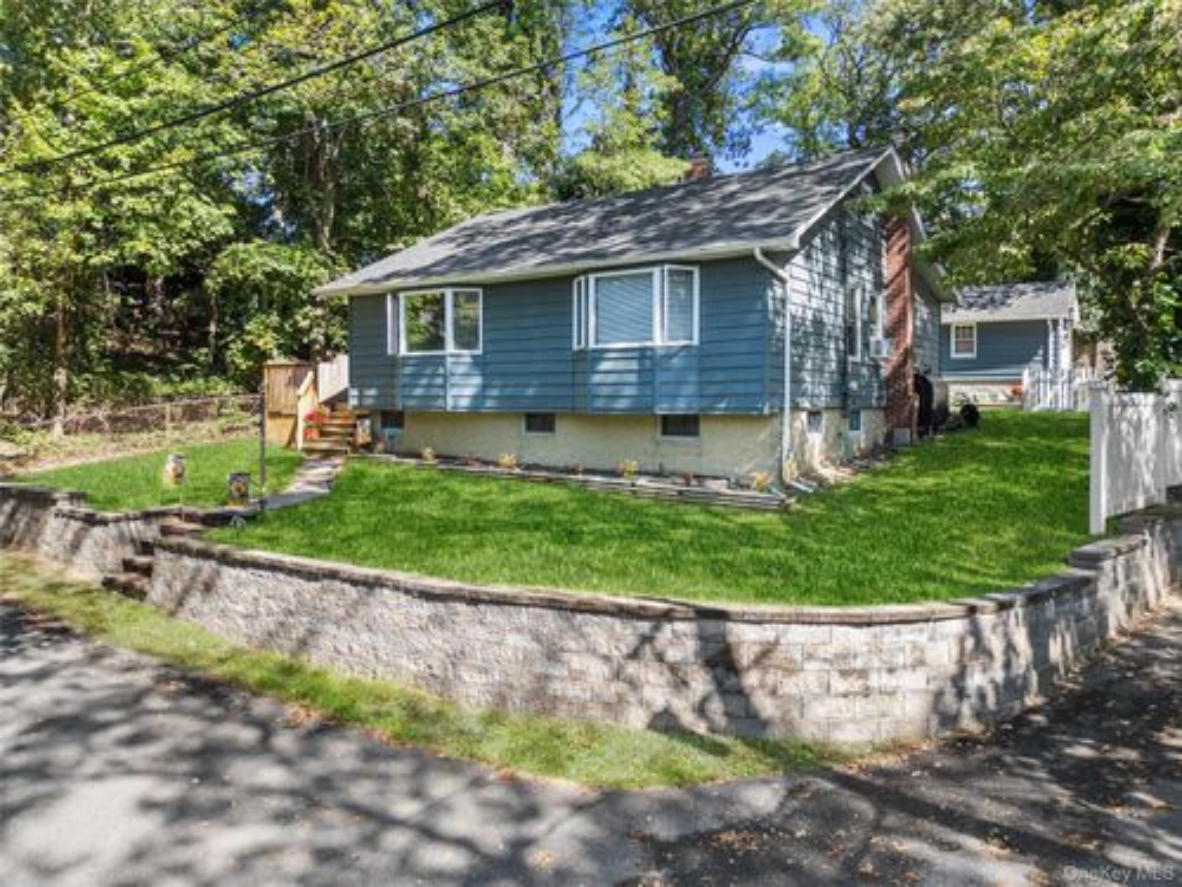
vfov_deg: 56.8
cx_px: 591
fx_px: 820
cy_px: 444
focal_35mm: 24
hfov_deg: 71.6
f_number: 1.7
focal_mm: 6.72
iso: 100
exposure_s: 1/40
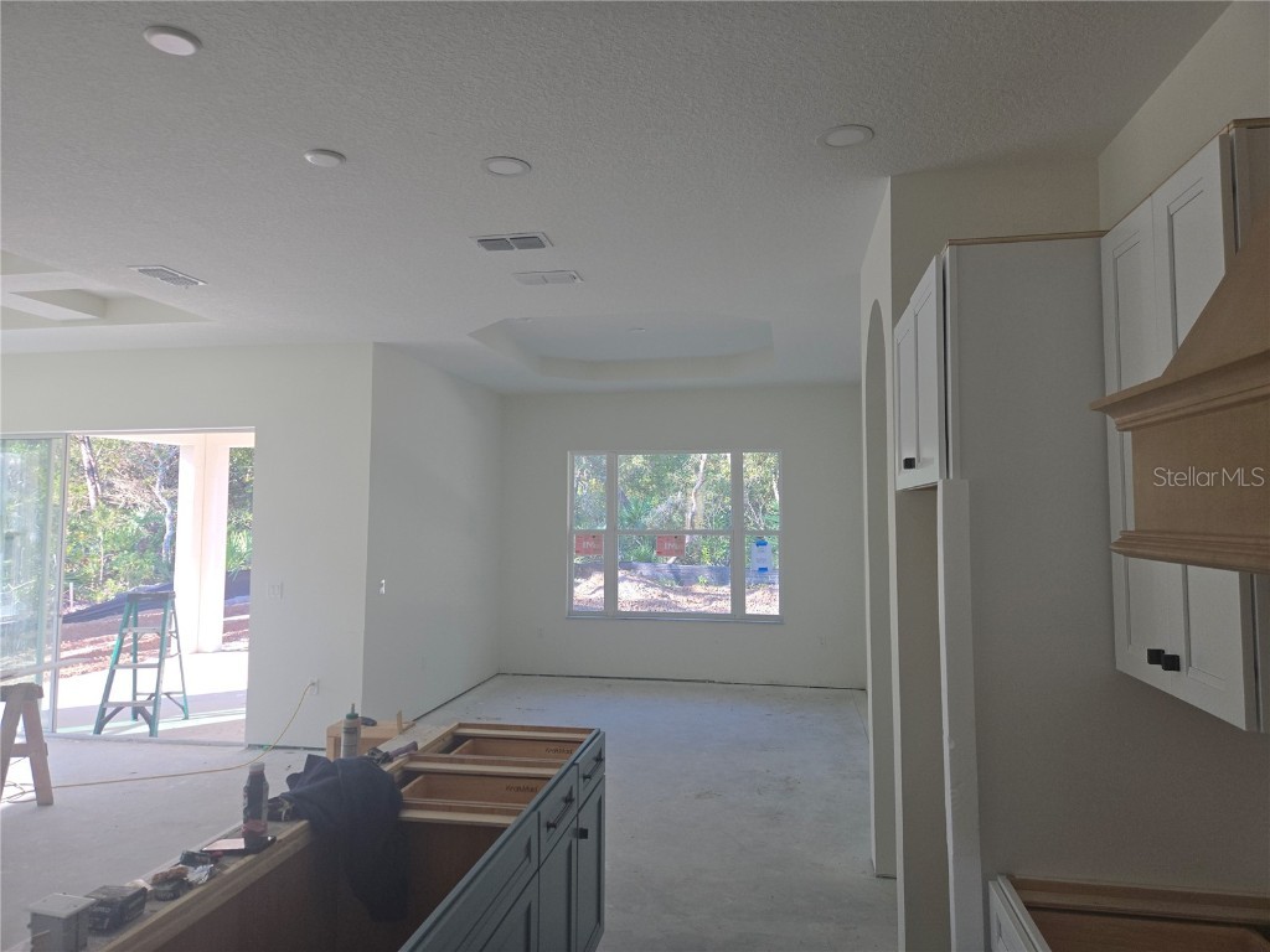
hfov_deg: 73.9
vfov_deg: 58.9
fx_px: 844
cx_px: 635
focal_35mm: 23
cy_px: 476
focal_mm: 5.4
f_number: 1.8
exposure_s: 1/180
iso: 40
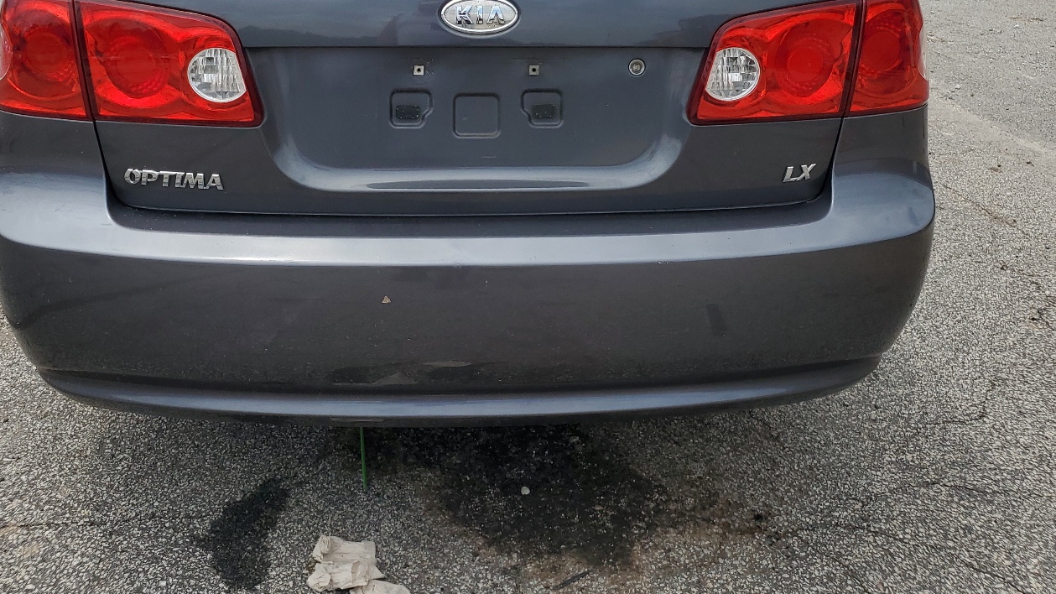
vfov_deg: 31.7
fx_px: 1008
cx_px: 486
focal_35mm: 36
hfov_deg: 55.2
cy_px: 96
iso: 50
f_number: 1.5
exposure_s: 1/3333
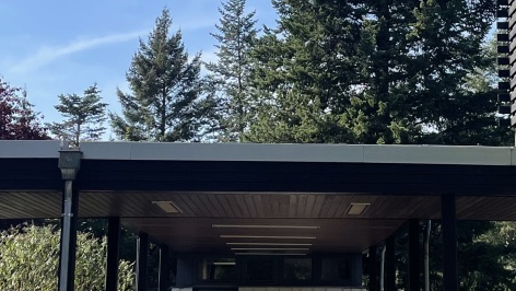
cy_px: 25
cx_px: 366
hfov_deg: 23.5
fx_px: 1232
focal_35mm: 90
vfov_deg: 13.3
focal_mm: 4.2
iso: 32
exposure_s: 1/2747
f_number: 1.6
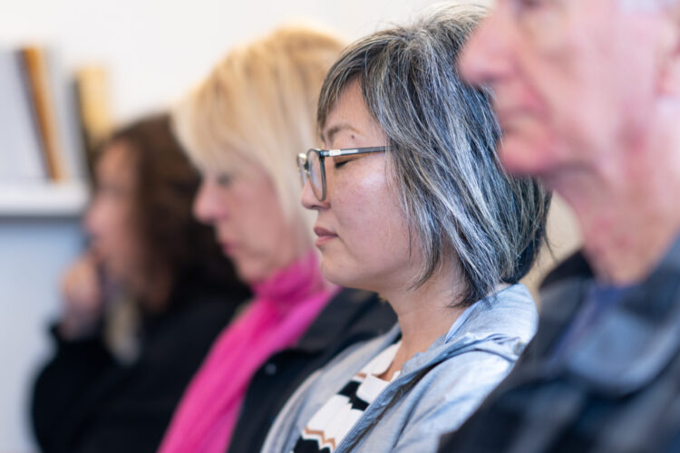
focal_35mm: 127
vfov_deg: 10.8
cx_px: 340
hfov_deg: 16.1
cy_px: 226
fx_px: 2399
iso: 250
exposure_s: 1/60
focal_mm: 85
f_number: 1.4
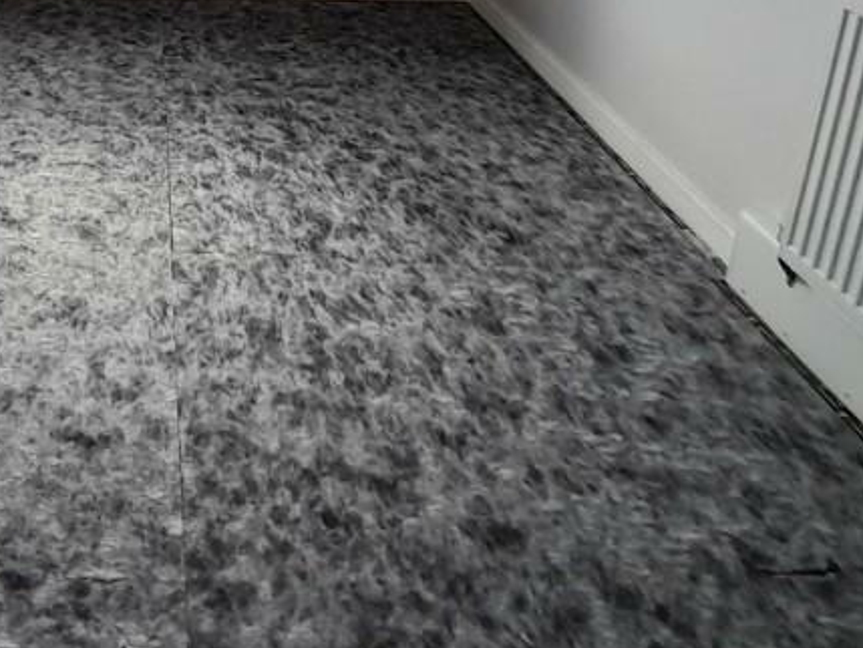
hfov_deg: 53.1
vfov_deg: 36.2
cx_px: 133
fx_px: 773
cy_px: -115
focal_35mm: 31
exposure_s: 1/50
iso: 50
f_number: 2.2
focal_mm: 1.13
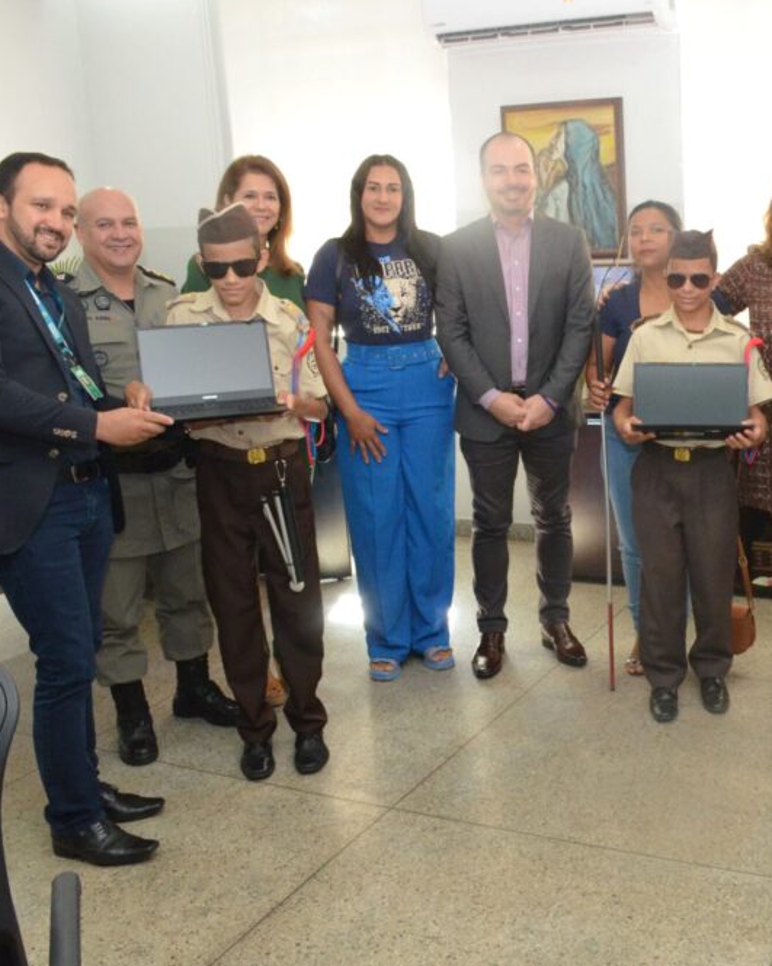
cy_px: 480
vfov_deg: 46.8
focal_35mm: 39
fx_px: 1114
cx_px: 621
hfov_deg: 36.9
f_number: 9
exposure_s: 1/60
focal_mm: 18
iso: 2500
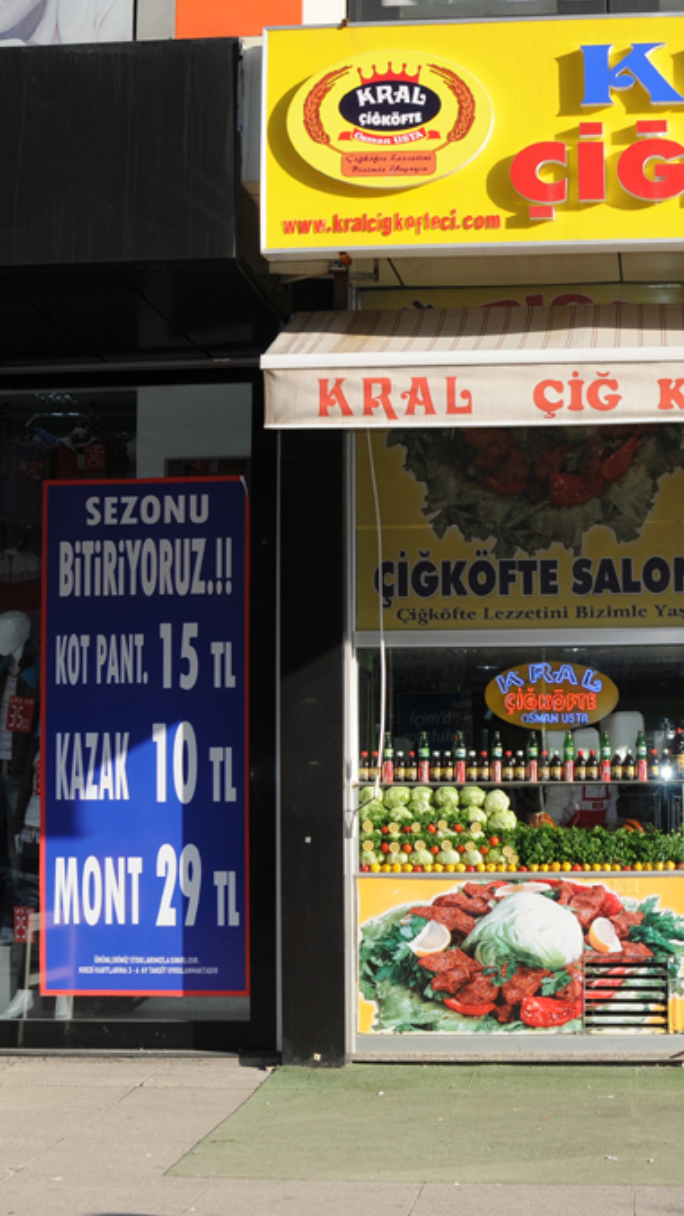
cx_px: 573
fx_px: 1837
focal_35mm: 57
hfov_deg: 20.8
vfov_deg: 36.6
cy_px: 609
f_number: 7.1
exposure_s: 1/250
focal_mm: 24
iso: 200
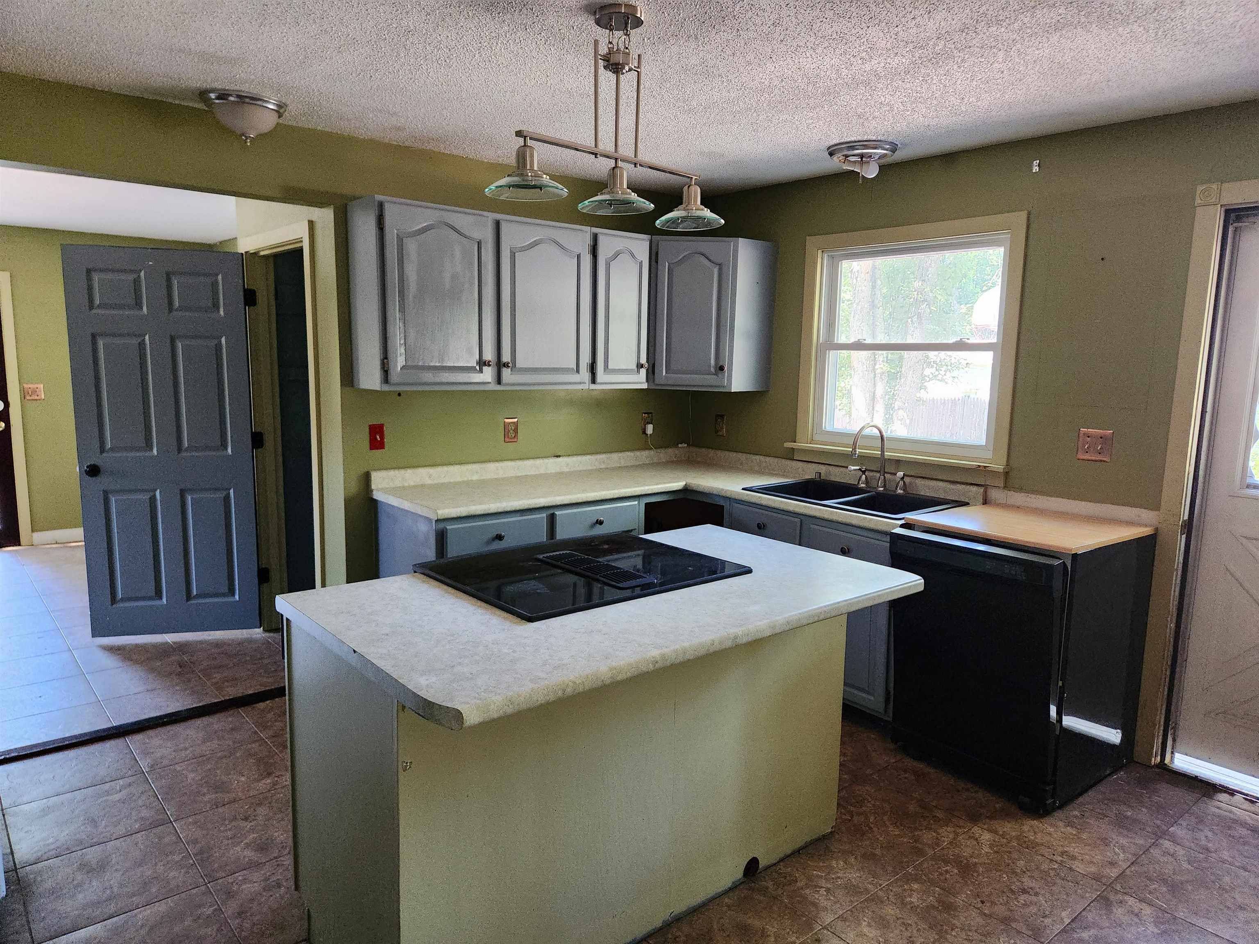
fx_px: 837
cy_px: 472
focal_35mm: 23
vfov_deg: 58.9
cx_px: 630
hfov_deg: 73.9
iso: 1000
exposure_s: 1/120
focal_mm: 5.4
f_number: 1.8
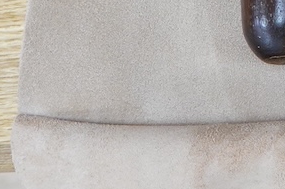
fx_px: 1336
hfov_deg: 11.0
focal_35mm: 169
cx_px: 582
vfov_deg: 7.6
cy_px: -248
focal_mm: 28
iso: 2500
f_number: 6.3
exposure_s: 1/80
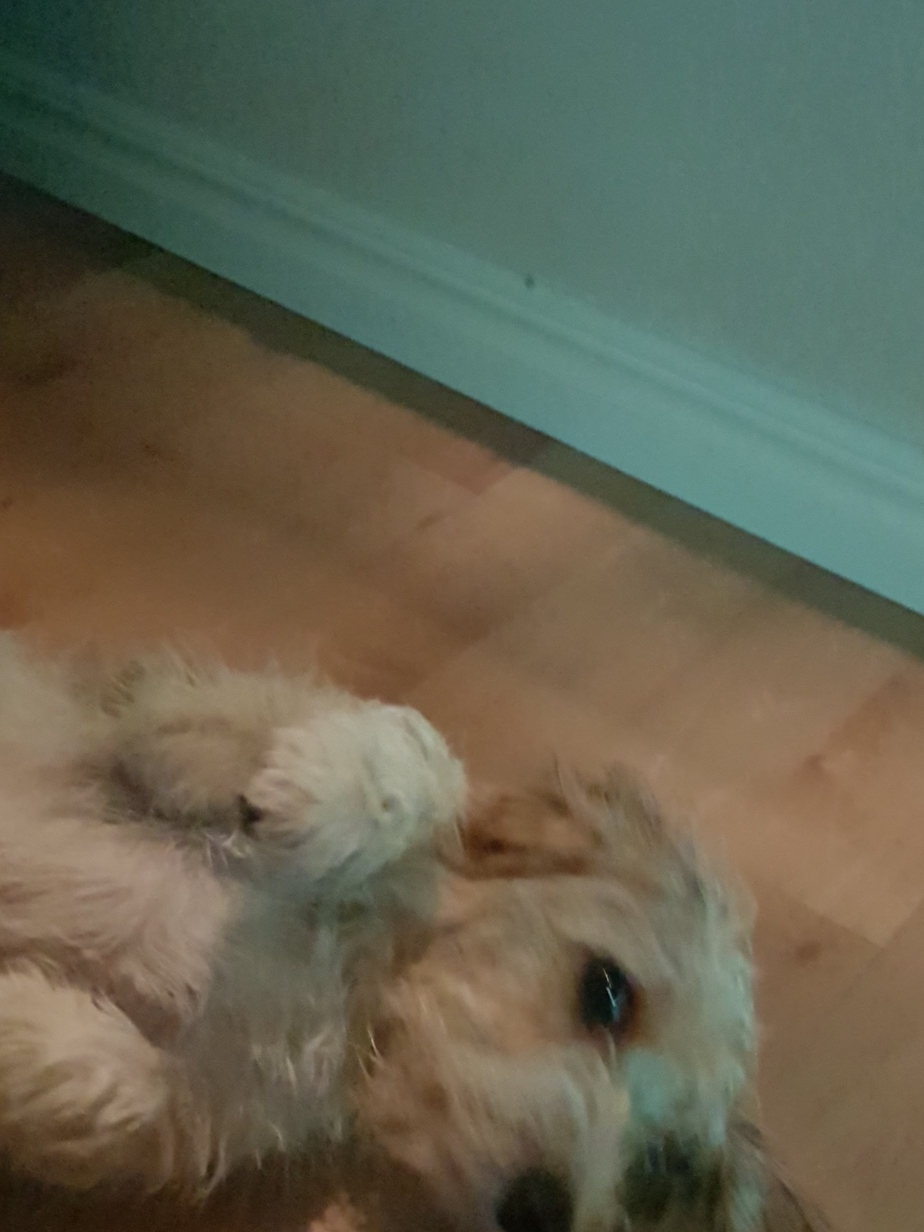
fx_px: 1459
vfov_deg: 44.5
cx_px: 395
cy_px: 901
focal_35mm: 41
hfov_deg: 35.1
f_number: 1.7
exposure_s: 1/16
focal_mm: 4.2
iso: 1600
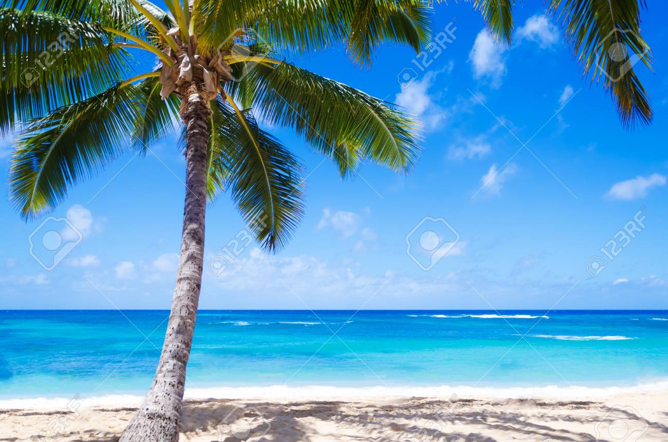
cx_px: 334
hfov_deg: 67.5
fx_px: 500
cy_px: 221
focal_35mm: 27
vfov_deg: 47.7
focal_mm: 18
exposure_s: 1/2000
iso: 200
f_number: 3.5
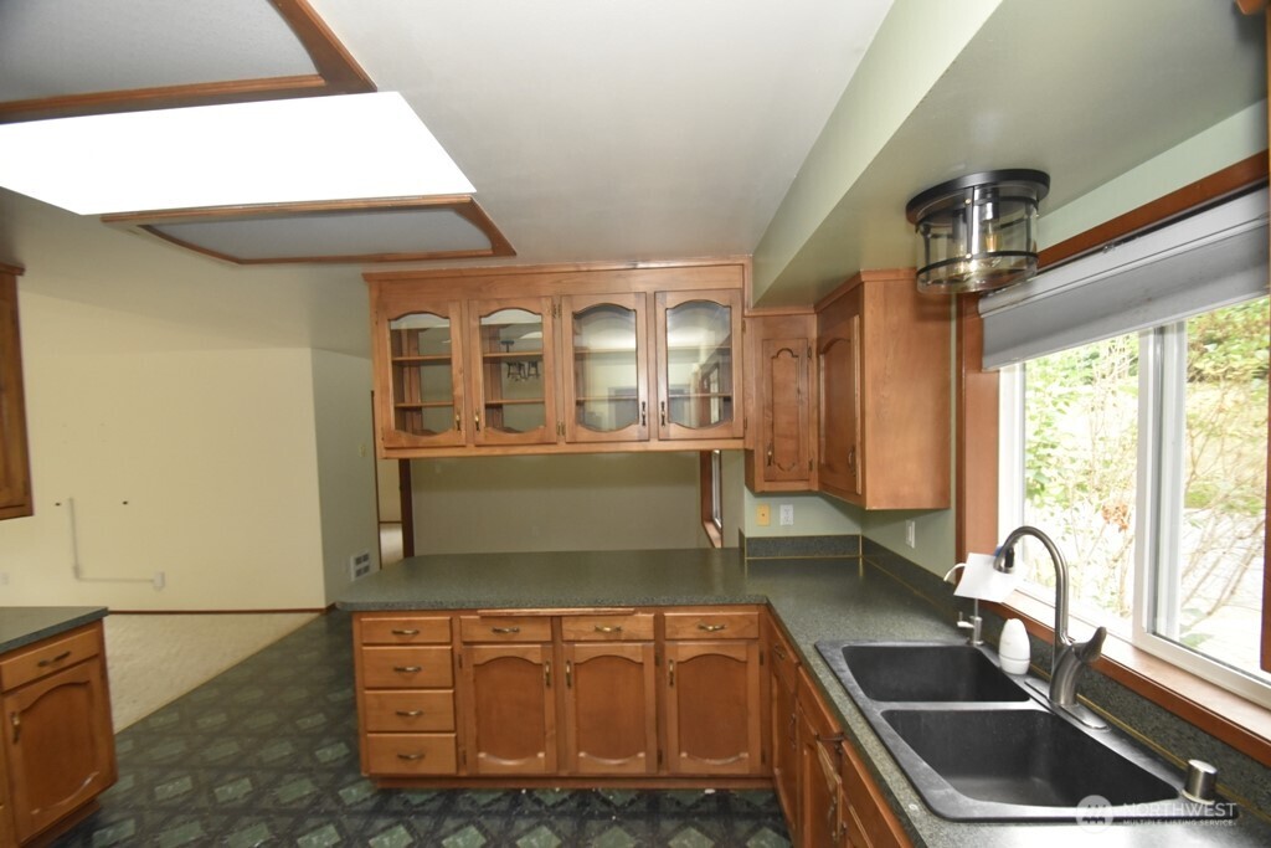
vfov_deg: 77.3
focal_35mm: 15
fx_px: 530
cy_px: 424
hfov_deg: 100.4
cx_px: 636
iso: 1600
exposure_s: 1/80
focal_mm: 10
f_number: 4
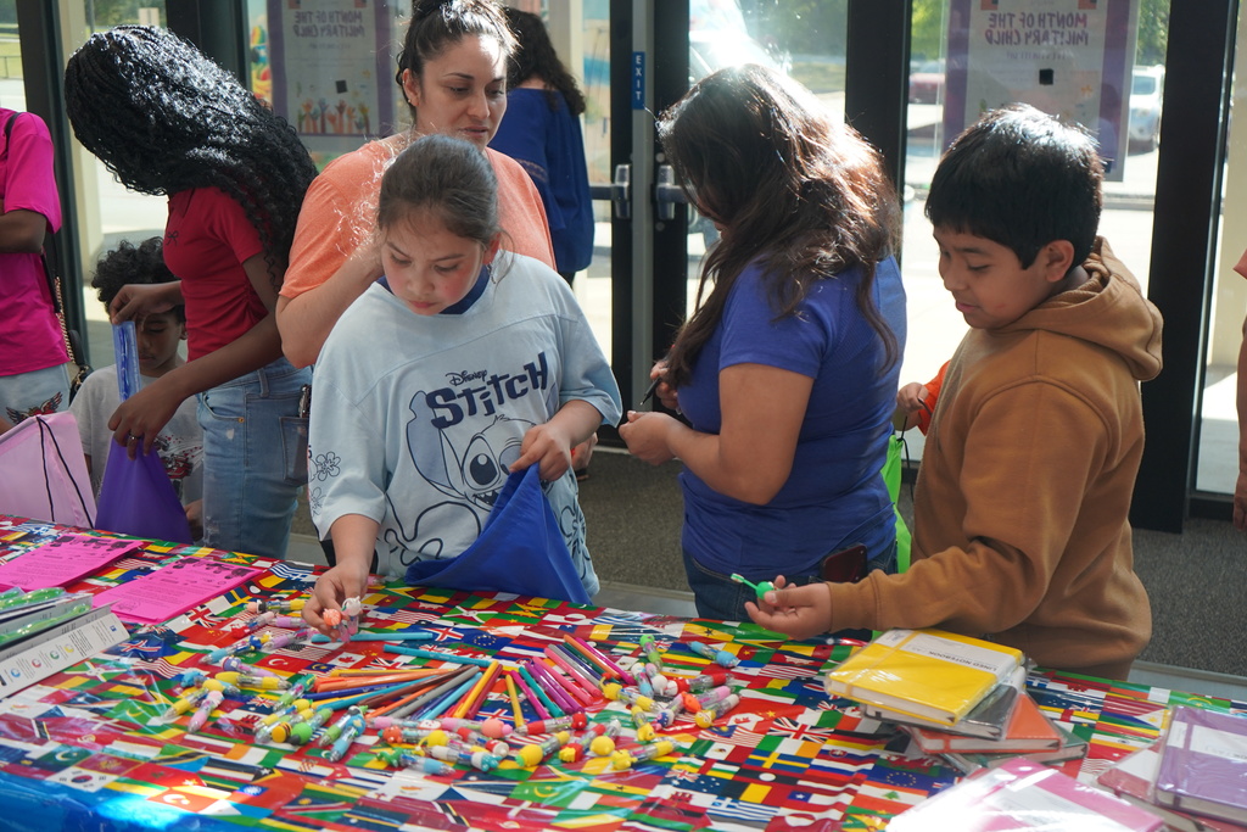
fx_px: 1420
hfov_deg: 47.4
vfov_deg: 32.6
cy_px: 416
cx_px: 624
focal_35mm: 41
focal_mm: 41
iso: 640
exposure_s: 1/160
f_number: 4.5
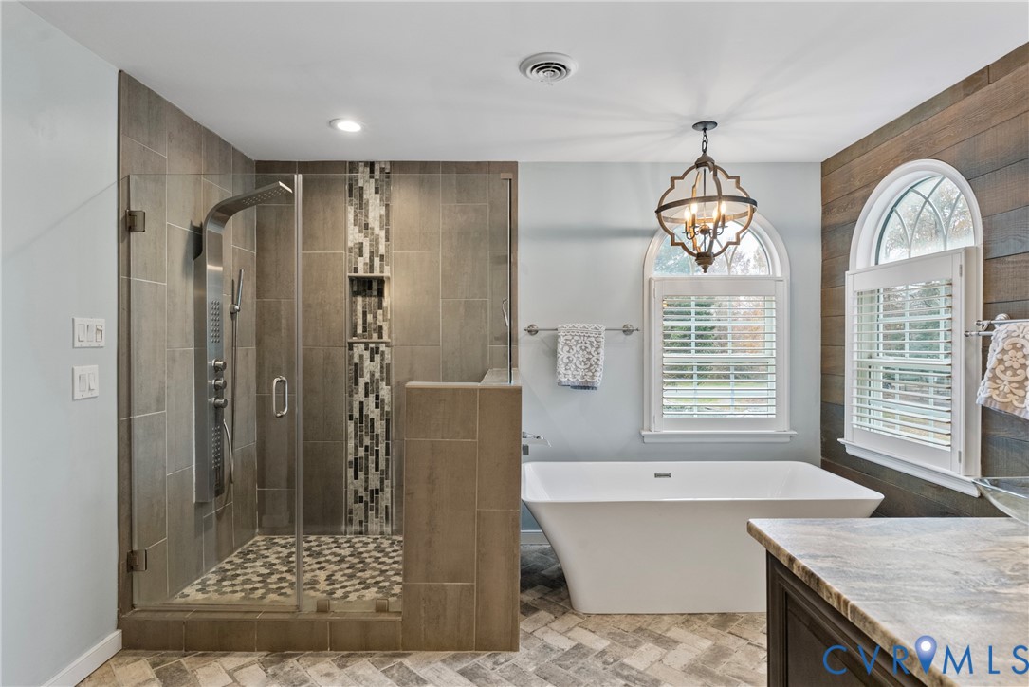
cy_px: 344
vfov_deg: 64.6
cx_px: 514
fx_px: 543
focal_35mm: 19
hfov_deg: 86.9
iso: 800
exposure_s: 1/6
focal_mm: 19
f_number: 8
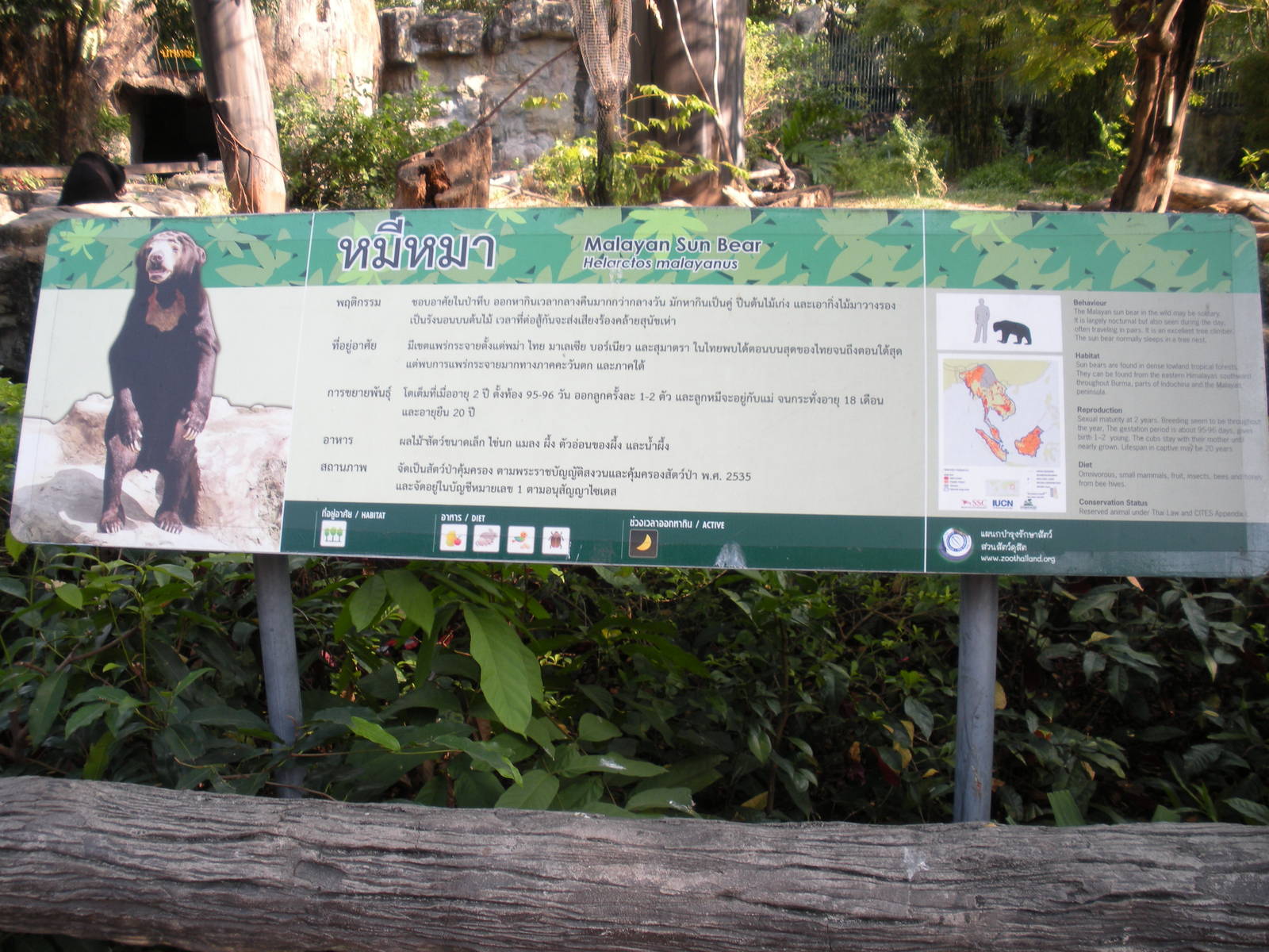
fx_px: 1320
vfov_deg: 39.7
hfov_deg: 51.4
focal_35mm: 36
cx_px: 634
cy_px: 476
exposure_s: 1/71.1
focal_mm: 6.3
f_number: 3.5
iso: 64
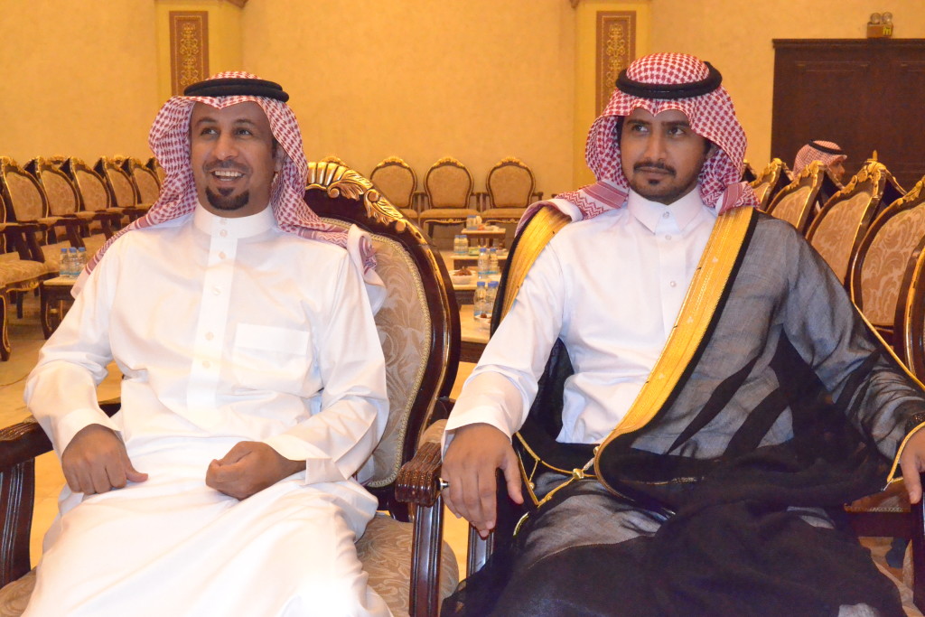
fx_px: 1079
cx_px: 462
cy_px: 308
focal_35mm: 42
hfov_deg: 46.4
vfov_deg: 31.9
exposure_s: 1/160
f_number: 10
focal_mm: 28
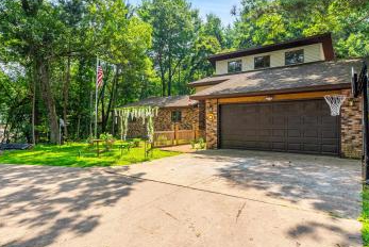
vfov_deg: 57.3
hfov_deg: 78.5
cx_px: 179
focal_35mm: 22
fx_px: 226
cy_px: 122
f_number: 11
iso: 640
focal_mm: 17
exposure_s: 1/320
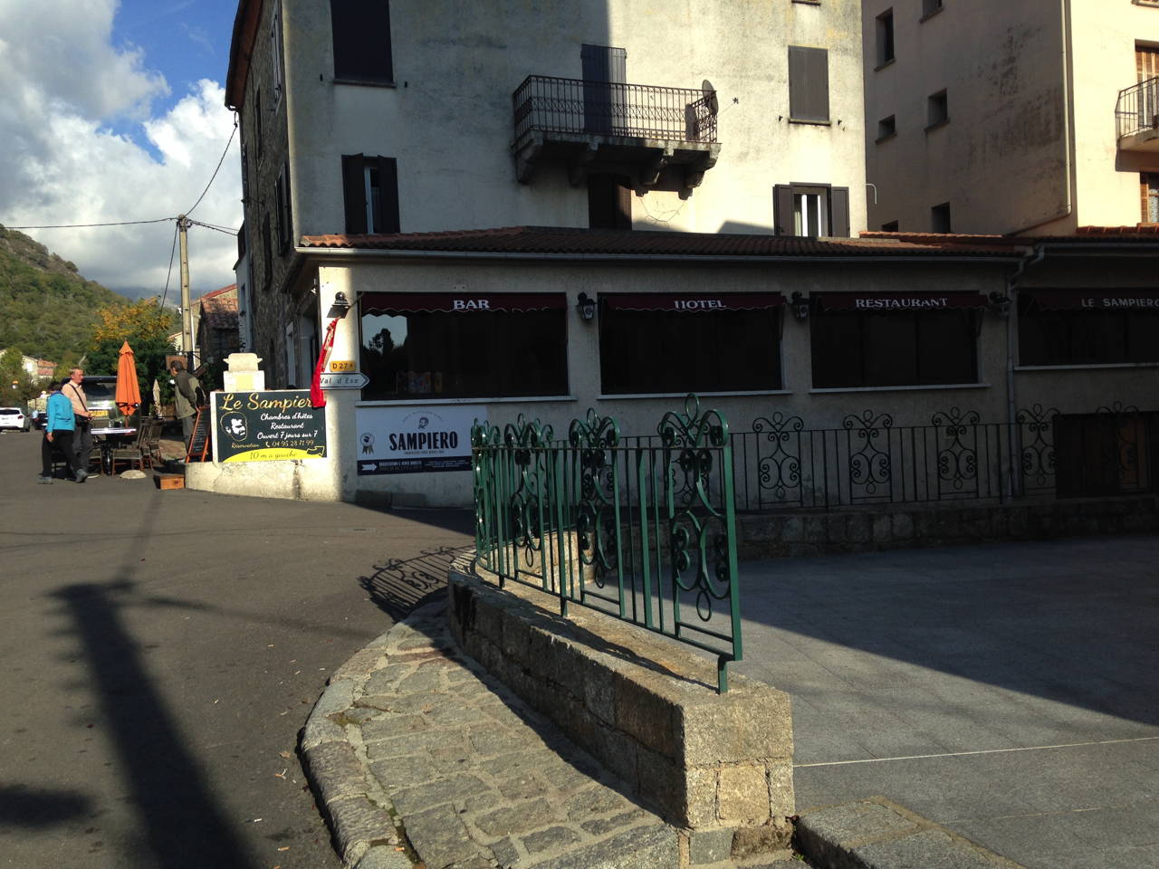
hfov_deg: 55.4
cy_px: 434
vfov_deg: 42.9
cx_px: 580
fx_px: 1105
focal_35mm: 33
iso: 50
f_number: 2.4
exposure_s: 1/1261
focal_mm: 4.12
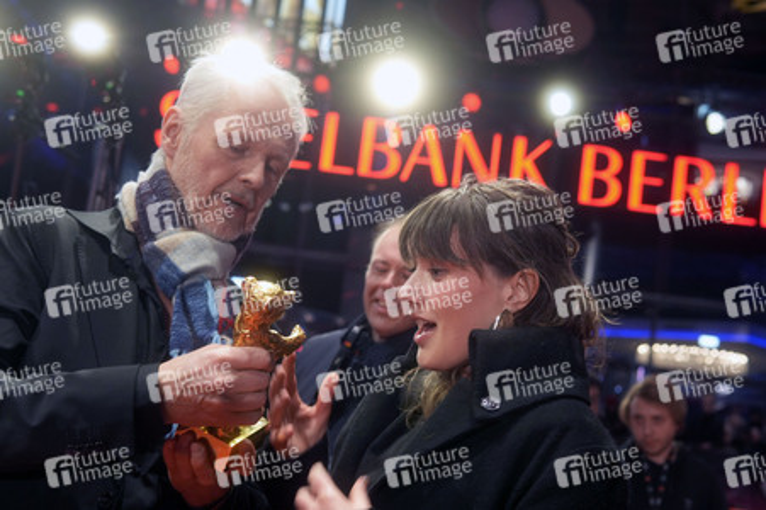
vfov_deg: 29.8
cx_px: 383
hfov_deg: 43.6
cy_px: 255
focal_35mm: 45
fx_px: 957
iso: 640
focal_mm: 30
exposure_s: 1/100
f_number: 3.2
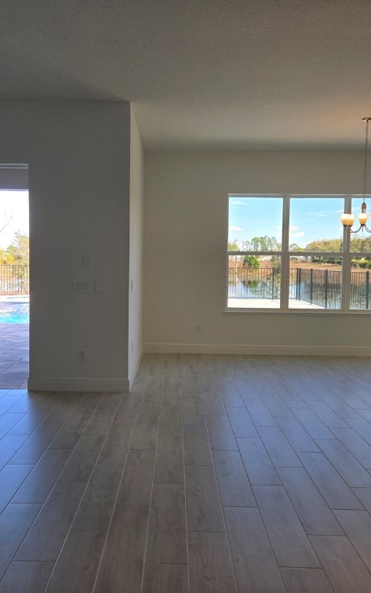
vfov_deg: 58.1
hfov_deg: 38.3
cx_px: 169
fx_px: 534
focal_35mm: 33
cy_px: 294
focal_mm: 5.4
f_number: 1.8
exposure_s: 1/1167
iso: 80
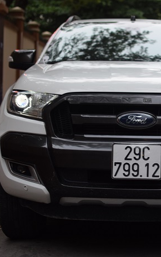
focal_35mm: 81
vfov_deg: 25.6
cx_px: 125
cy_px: 128
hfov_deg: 16.1
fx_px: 567
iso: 100
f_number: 1.8
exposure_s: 1/20
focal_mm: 35
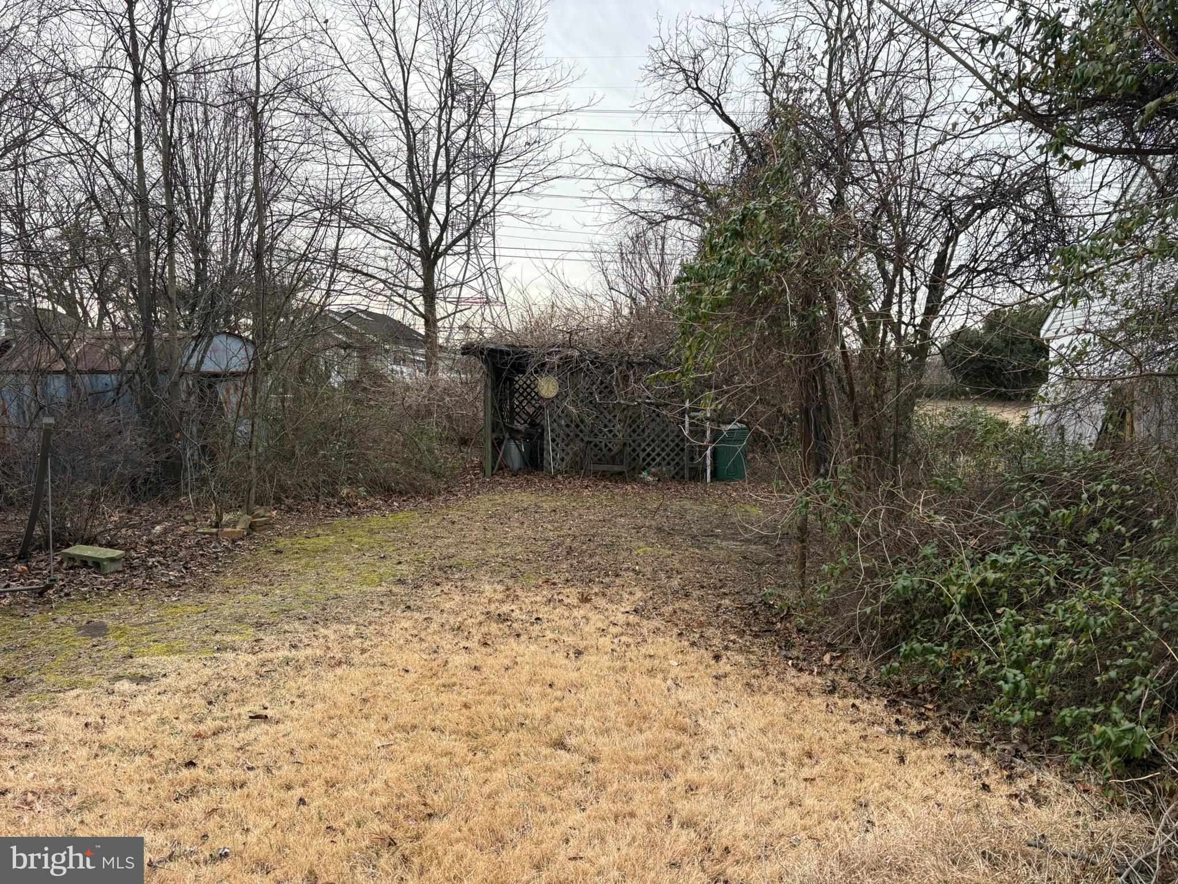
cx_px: 589
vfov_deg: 53.1
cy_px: 442
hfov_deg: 67.3
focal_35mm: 26
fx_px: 885
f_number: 1.6
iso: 50
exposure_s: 1/1484
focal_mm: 5.96
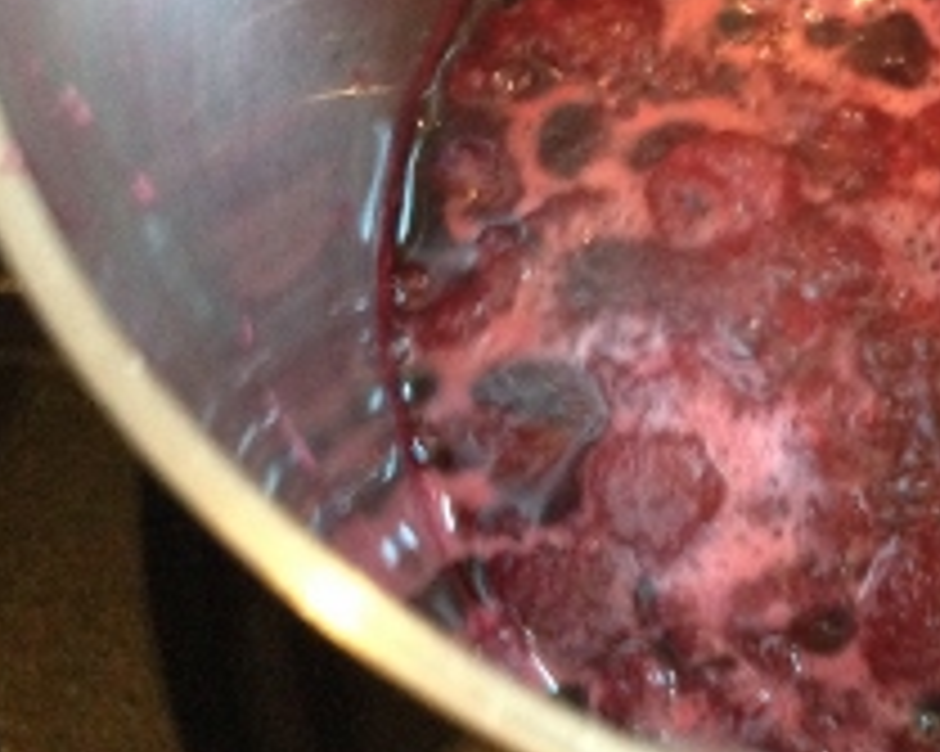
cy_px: 216
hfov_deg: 24.0
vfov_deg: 20.6
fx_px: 2058
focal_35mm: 74
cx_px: 1043
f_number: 2.4
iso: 400
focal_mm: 4.12
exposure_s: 1/15
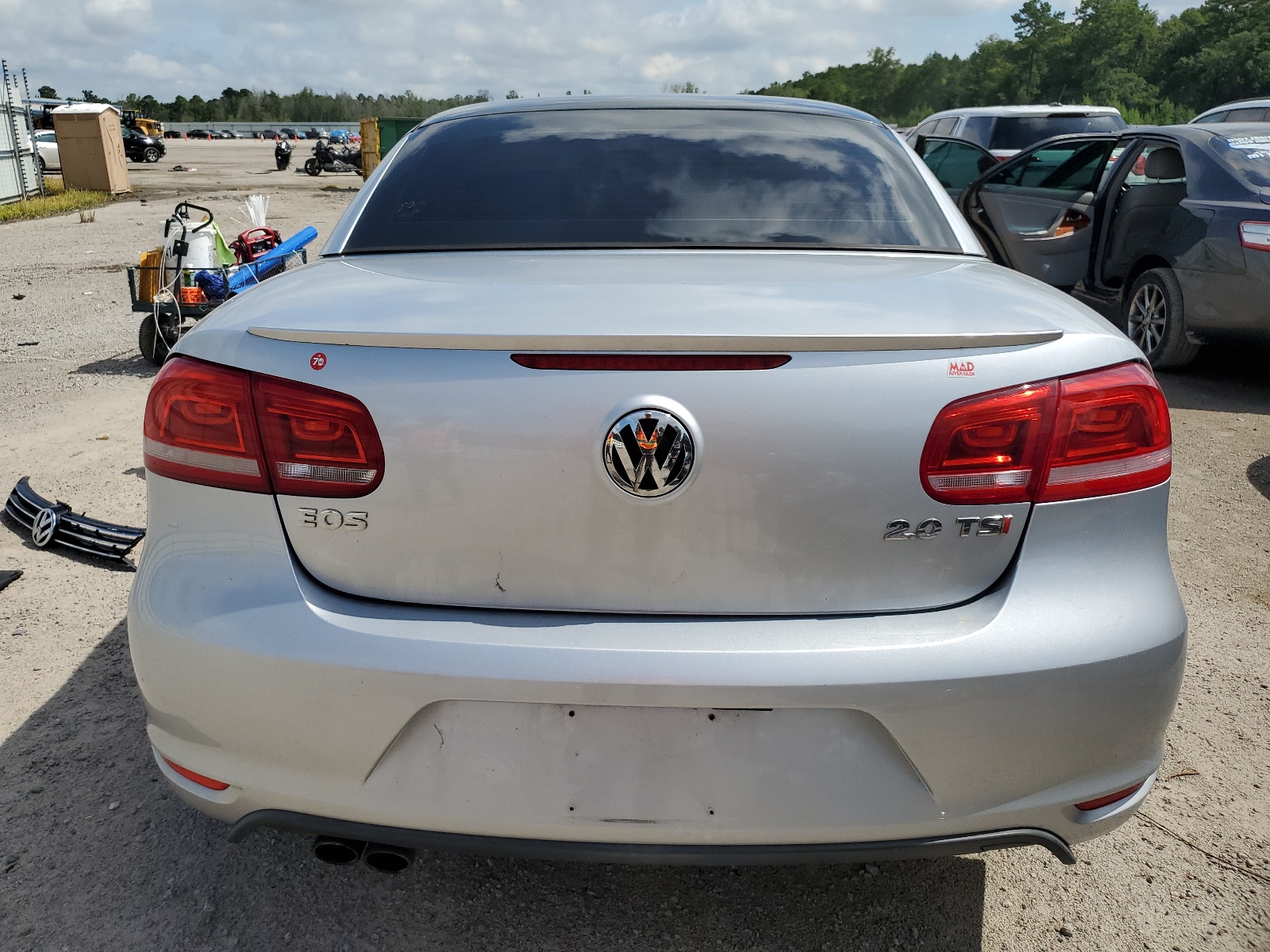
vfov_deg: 53.1
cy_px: 476
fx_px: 954
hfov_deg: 67.3
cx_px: 635
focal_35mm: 26
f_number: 1.5
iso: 50
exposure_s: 1/5000
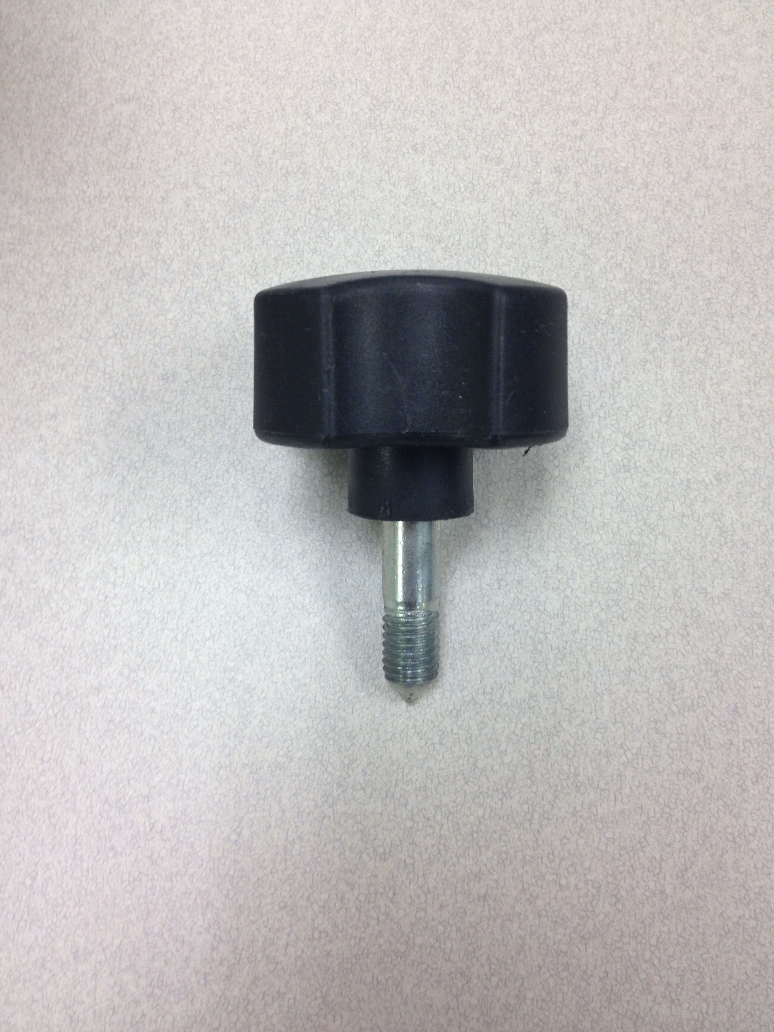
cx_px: 387
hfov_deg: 40.7
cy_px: 516
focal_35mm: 35
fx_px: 1043
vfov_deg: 52.6
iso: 50
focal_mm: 4.28
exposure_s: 1/30
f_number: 2.4
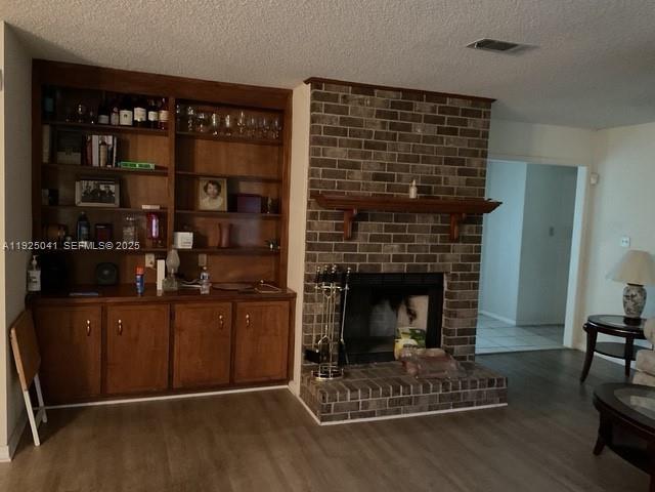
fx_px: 549
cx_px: 328
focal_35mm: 29
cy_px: 246
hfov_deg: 61.7
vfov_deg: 48.2
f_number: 1.8
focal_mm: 3
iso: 500
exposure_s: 1/15
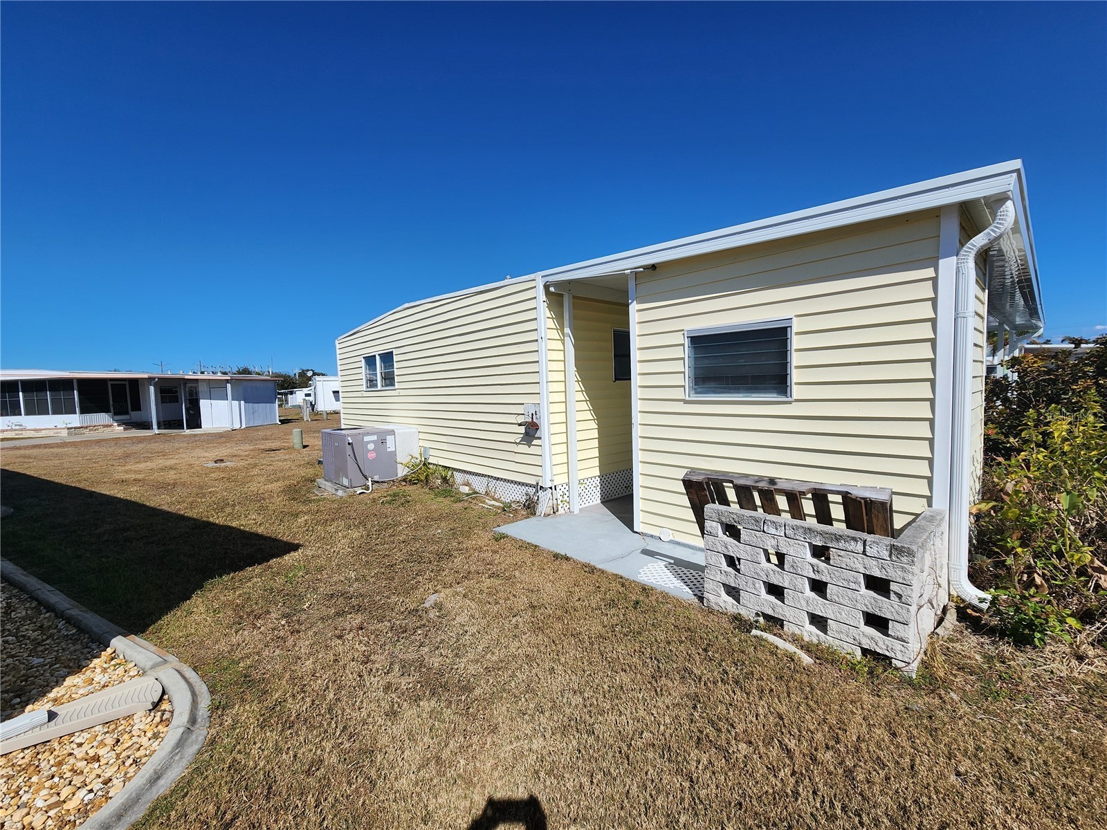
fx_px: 416
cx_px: 554
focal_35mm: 13
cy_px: 415
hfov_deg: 106.2
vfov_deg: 89.9
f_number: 2.2
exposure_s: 1/3628
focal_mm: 2.2
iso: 50
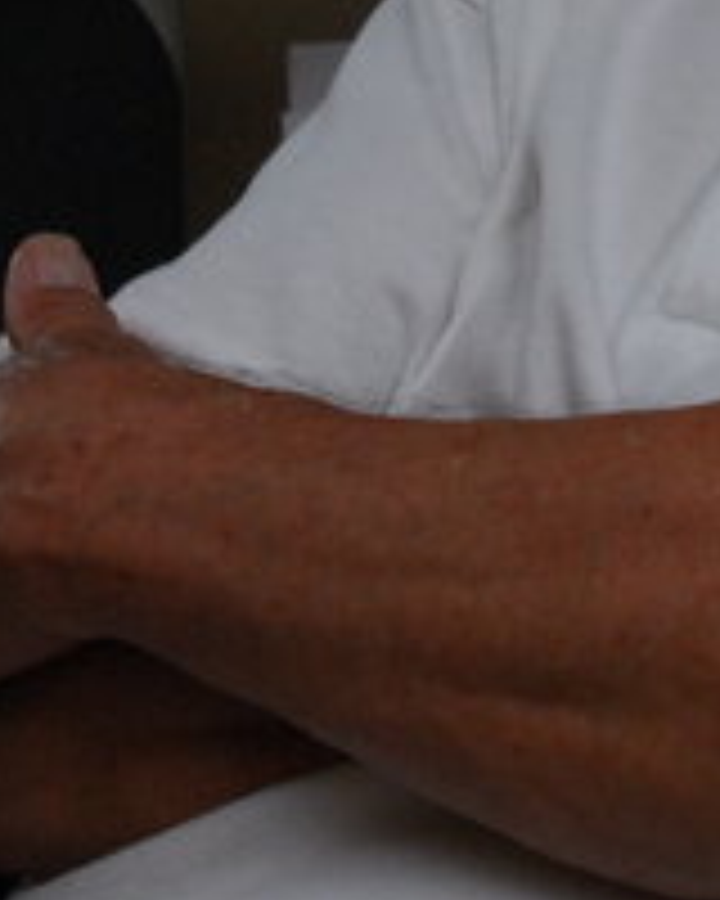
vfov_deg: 8.9
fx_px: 5700
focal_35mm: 214
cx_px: 333
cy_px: -241
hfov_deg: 7.2
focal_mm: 38
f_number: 7.1
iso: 800
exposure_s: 1/60
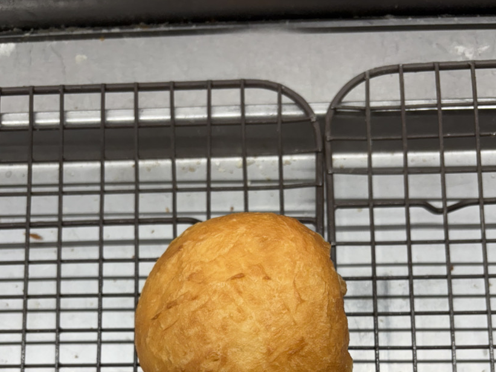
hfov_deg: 49.0
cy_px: 352
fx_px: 545
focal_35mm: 38
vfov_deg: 35.0
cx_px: 260
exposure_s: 1/120
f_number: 1.6
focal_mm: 5.96
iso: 80
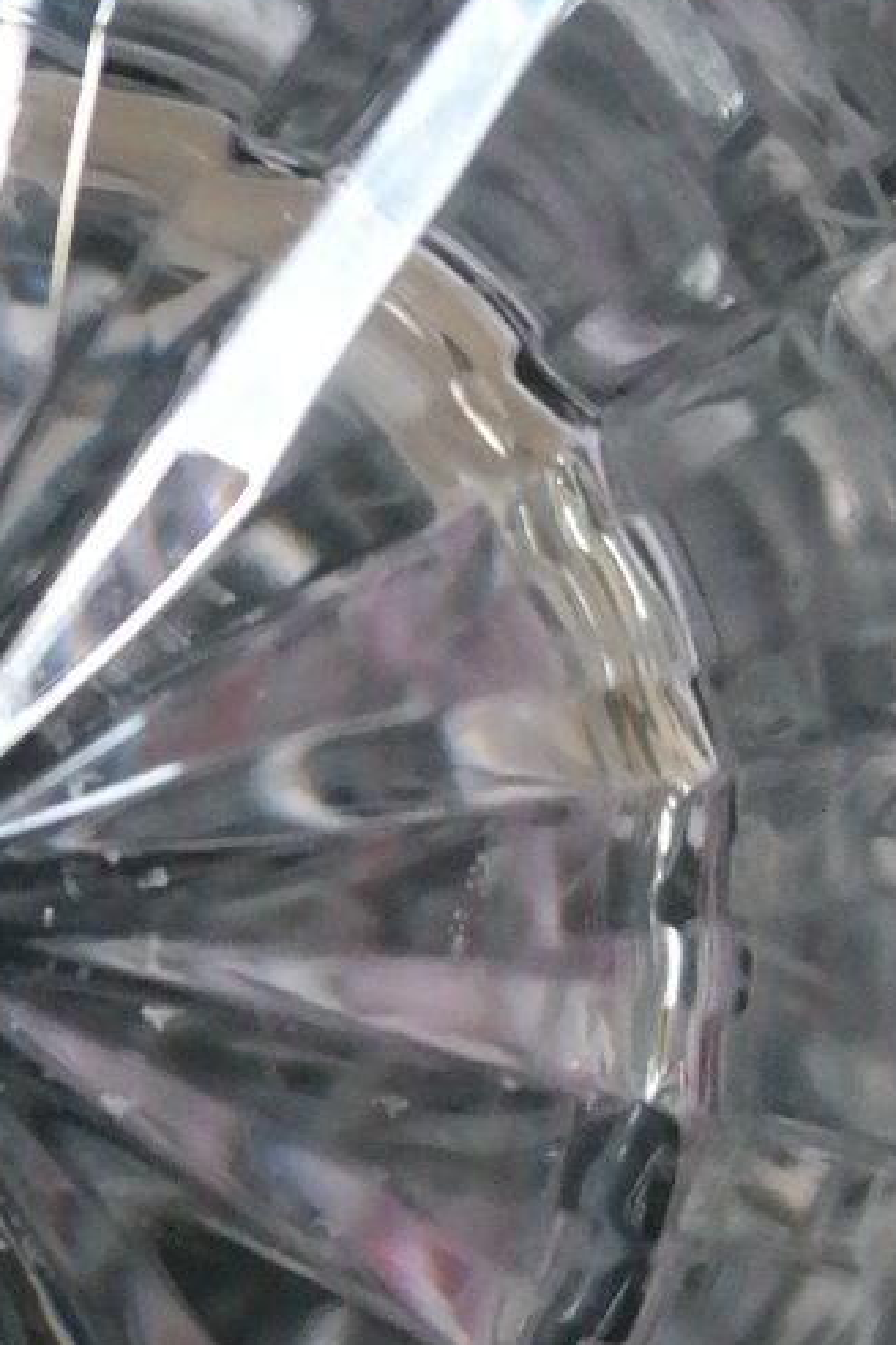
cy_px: 965
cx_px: -139
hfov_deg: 7.9
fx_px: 6421
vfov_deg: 11.9
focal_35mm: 172
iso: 1600
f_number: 4.5
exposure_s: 1/60
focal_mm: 32
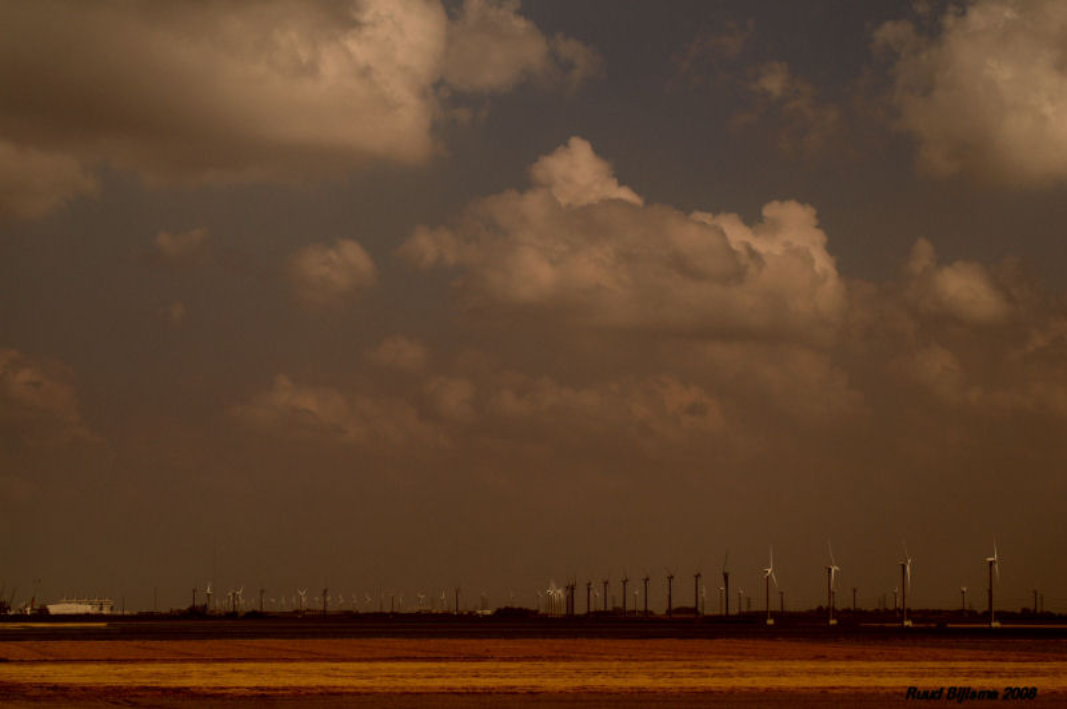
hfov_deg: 22.6
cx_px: 534
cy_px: 354
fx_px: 2665
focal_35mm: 90
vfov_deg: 15.2
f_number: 9.5
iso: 400
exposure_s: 1/2000
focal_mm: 60
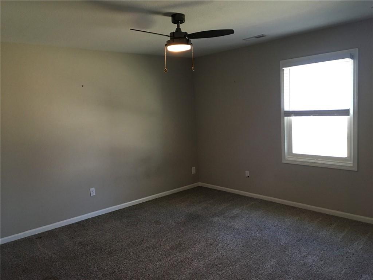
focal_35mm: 29
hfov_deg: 61.7
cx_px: 186
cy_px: 140
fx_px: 312
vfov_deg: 48.2
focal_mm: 4.15
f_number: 2.2
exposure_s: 1/30
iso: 125
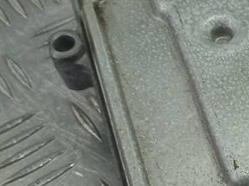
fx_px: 618
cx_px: 328
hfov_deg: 20.7
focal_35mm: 86
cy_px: 110
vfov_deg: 17.1
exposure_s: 1/50
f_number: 1.8
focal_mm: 4.6
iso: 50
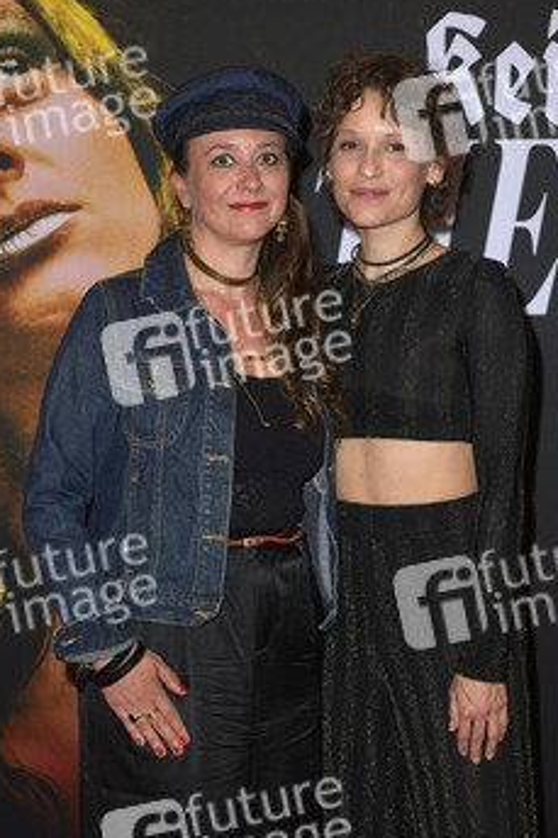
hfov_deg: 18.9
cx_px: 297
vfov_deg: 28.1
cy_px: 470
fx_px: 1676
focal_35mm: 72
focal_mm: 62
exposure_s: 1/160
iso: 640
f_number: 5.6
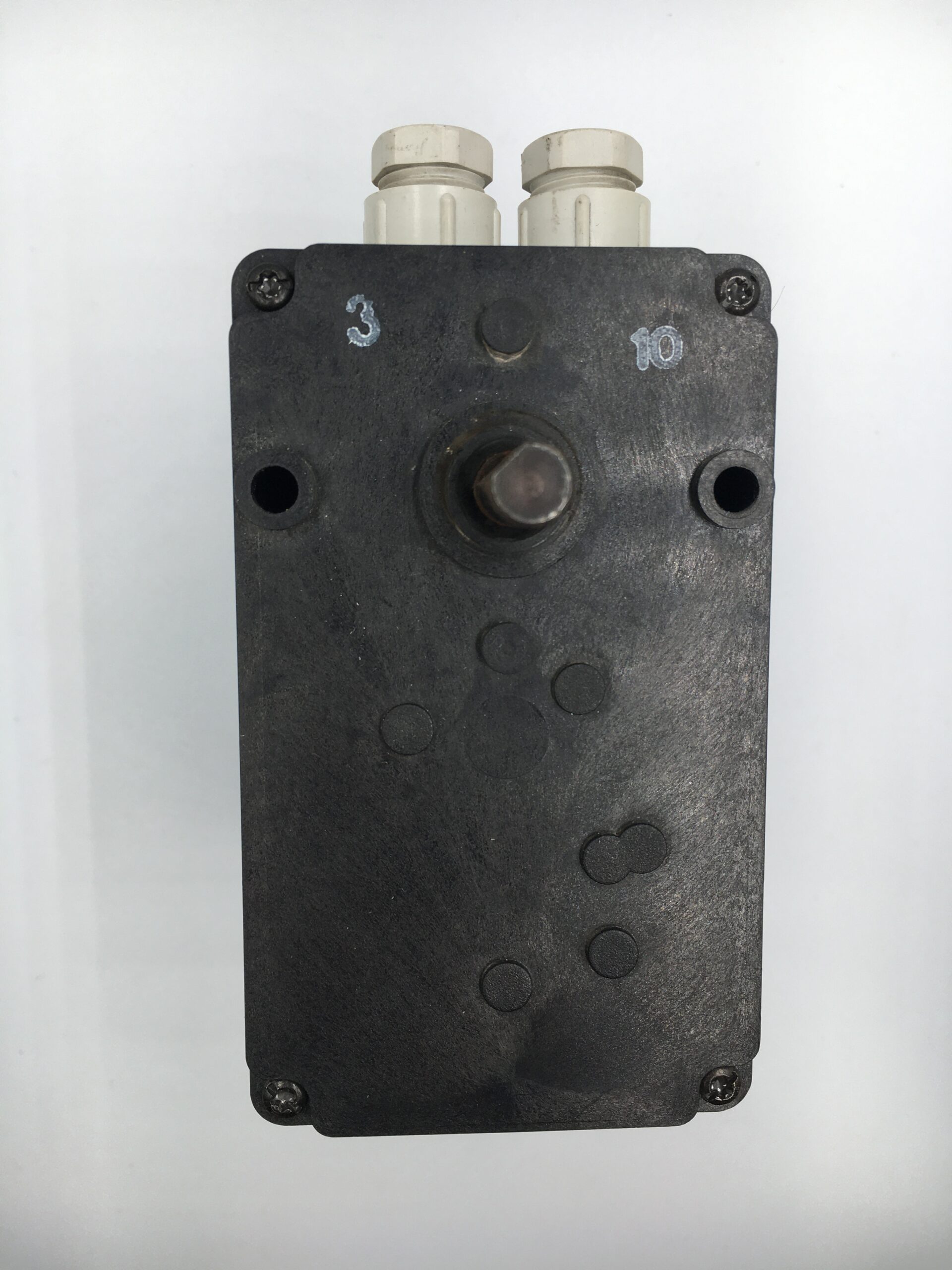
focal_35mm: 29
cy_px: 635
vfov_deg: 61.7
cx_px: 476
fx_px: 1063
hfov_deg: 48.2
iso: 25
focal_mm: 4.15
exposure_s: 1/261
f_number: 2.2
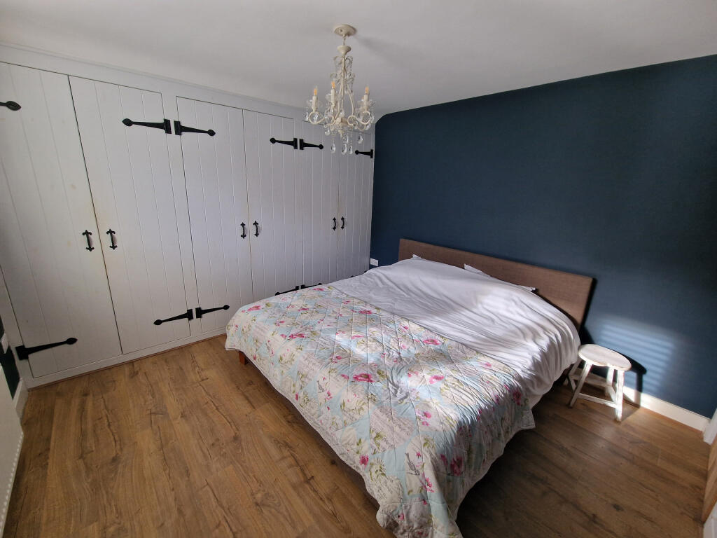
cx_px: 358
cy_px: 269
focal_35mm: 13
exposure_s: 1/60
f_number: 2.2
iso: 125
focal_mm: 2.2
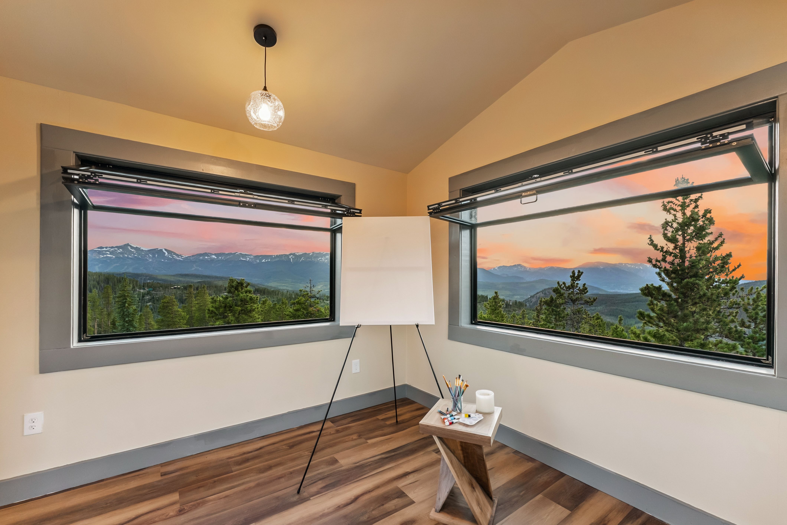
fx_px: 306
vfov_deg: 81.3
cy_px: 262
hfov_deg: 104.2
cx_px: 394
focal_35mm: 14
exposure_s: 1/25
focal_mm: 14
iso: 800
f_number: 7.1
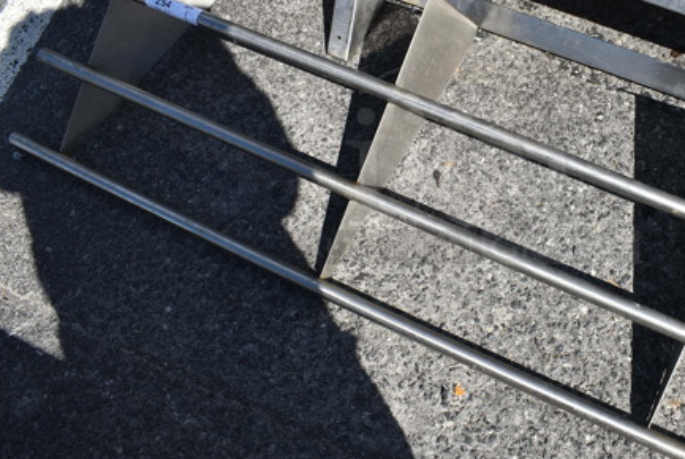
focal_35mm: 38
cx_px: 464
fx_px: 724
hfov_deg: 49.6
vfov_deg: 35.0
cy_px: 180
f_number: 9
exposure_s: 1/320
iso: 100
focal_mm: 18
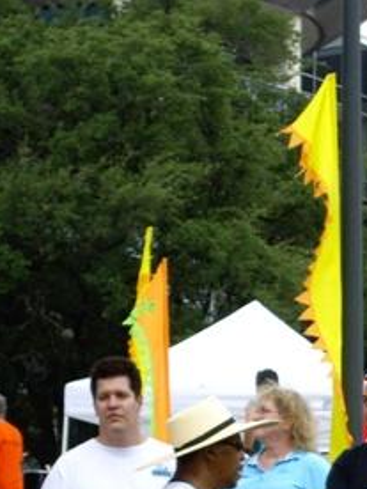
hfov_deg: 5.6
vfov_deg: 7.5
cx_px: 562
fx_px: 3732
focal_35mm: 264
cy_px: 395
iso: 200
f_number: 5.2
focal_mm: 18.6
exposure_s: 1/160
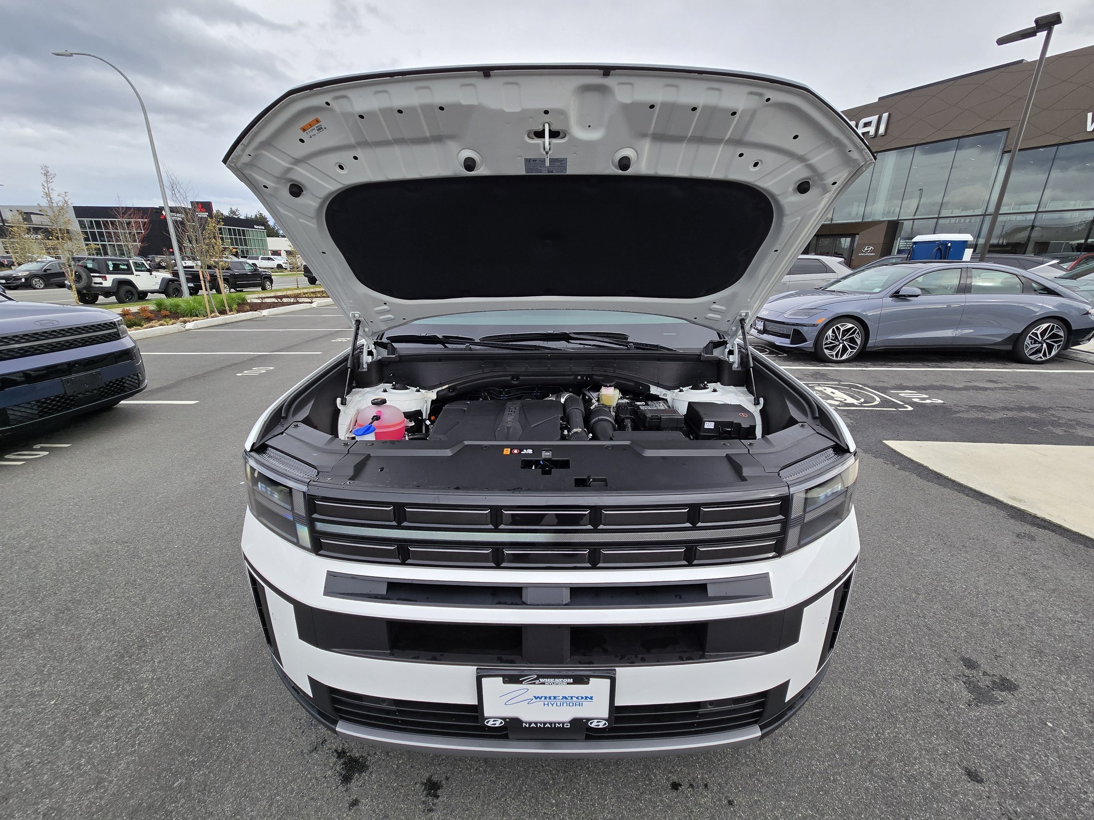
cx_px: 547
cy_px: 410
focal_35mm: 13
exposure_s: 1/801
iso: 50
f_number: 2.2
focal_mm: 2.2
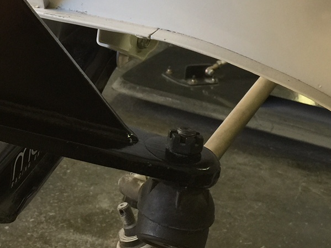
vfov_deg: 17.9
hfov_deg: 24.0
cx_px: 27
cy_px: -34
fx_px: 755
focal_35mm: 79
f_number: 2.2
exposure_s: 1/40
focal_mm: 4.15
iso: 40
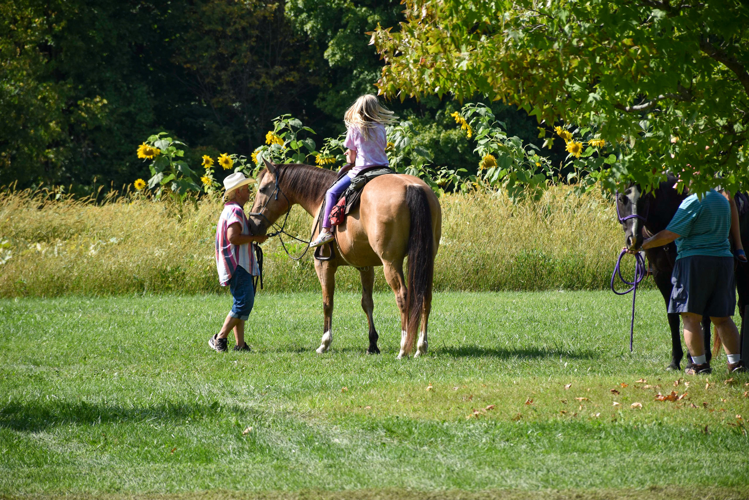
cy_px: 250
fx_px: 4368
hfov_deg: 9.8
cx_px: 374
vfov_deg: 6.5
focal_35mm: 210
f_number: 6.3
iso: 200
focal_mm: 140
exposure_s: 1/500
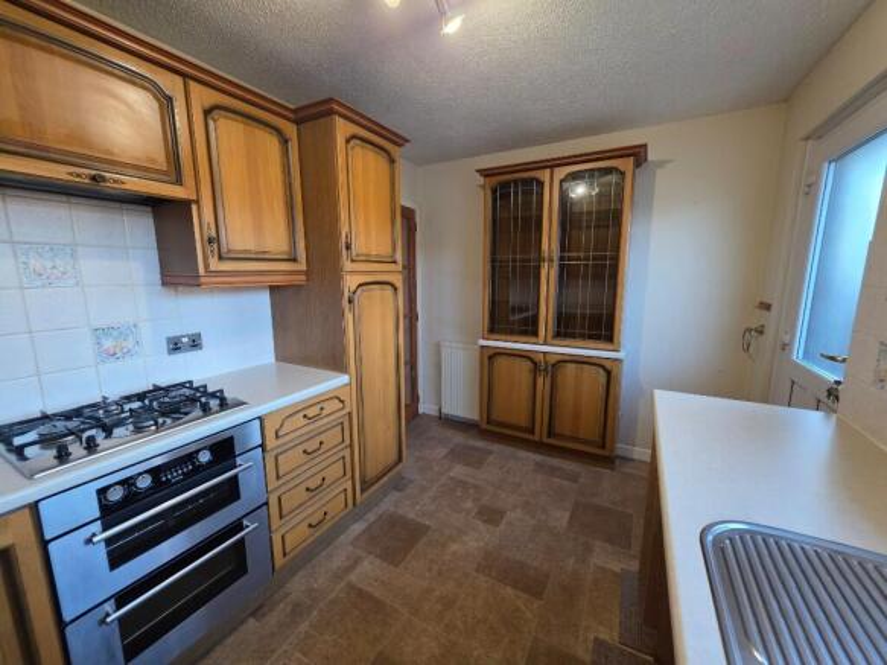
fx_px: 333
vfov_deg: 89.9
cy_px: 332
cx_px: 444
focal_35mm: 13
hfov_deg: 106.2
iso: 250
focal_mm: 2.2
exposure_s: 1/100
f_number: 1.9
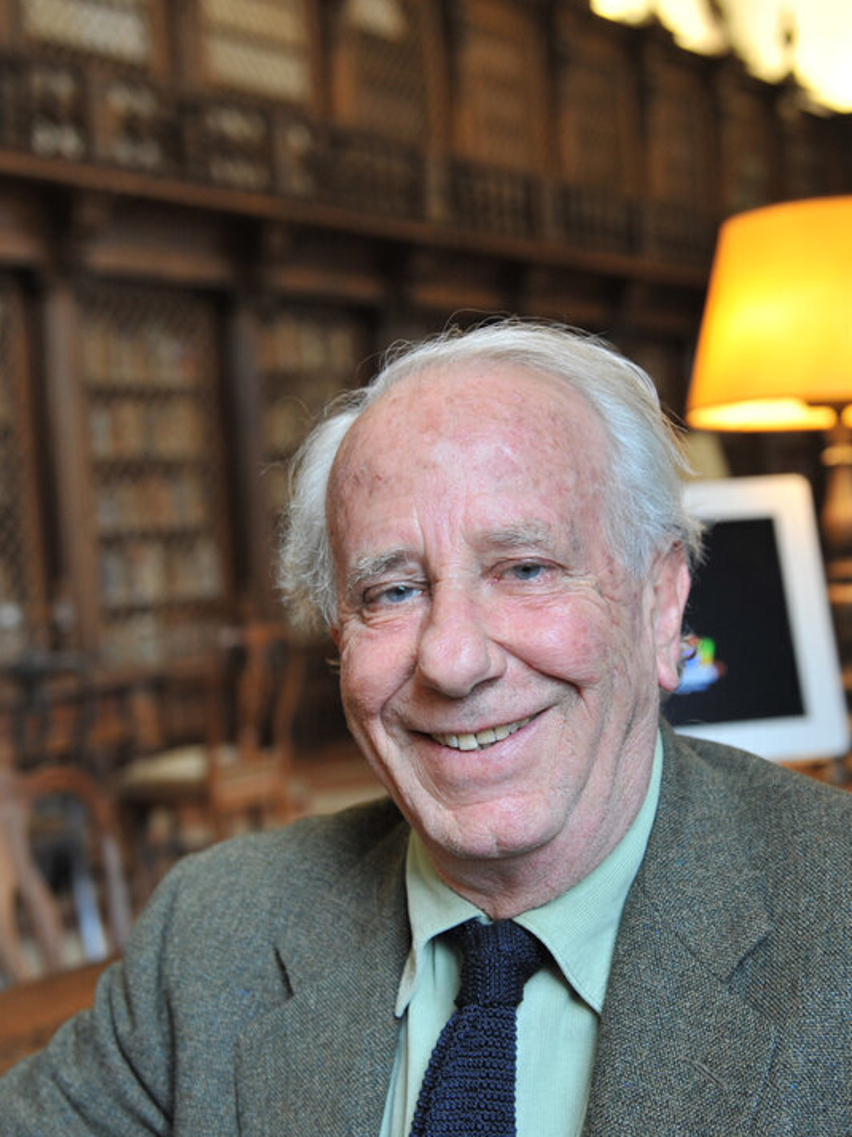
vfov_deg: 37.5
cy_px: 567
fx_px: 1675
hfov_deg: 28.5
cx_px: 519
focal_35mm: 51
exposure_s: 1/100
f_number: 3.2
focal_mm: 35
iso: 800
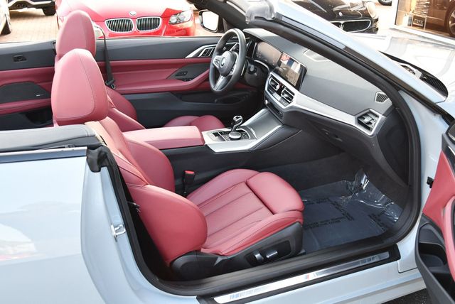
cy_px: 152
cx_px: 228
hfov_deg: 53.1
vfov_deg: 36.9
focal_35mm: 36
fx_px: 455
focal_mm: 18
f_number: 3.5
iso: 560
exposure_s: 1/250
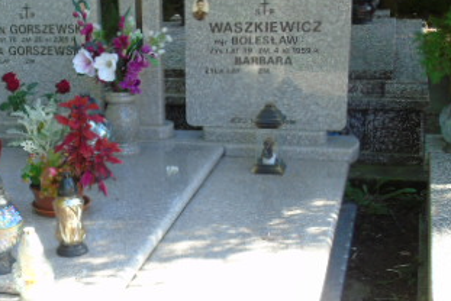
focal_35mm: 62
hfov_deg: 31.3
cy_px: 211
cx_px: 73
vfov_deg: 21.8
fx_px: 777
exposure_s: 1/80
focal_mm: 5.2
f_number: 3.6
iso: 80
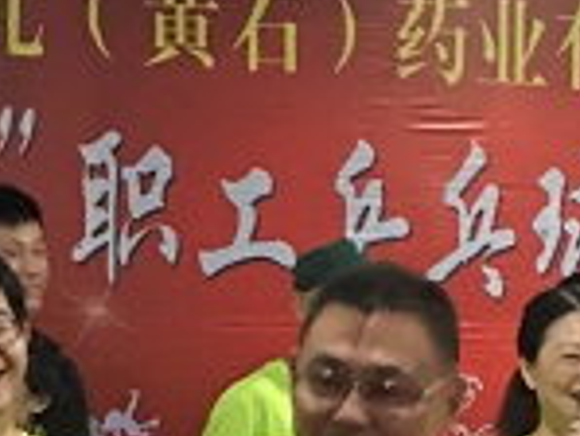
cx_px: 434
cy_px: 757
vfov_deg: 9.1
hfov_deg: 12.5
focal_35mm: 157
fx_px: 2633
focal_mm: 4.15
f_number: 2.2
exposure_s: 1/10
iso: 80
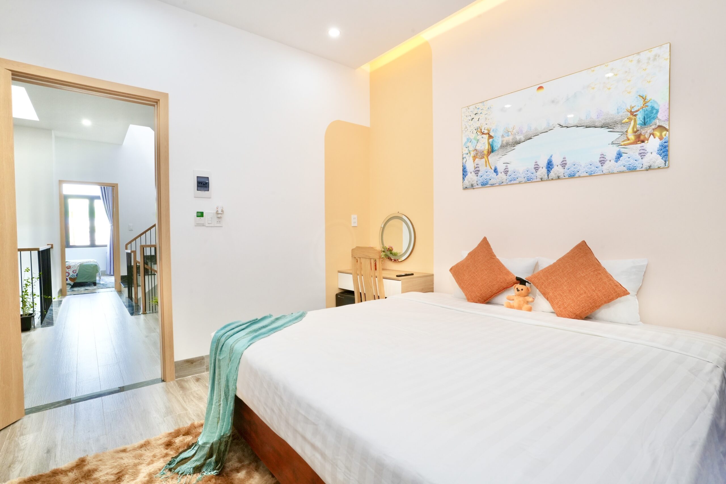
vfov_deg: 70.4
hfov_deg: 93.3
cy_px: 242
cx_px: 363
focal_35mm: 17
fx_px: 343
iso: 1000
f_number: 14
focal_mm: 17
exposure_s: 1/15
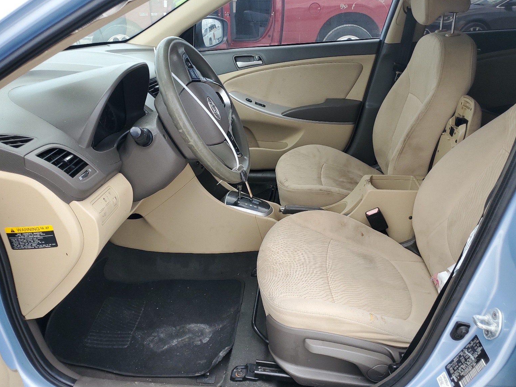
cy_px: 199
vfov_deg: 51.4
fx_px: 403
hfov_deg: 65.3
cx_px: 250
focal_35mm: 27
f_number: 1.5
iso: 50
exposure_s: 1/417
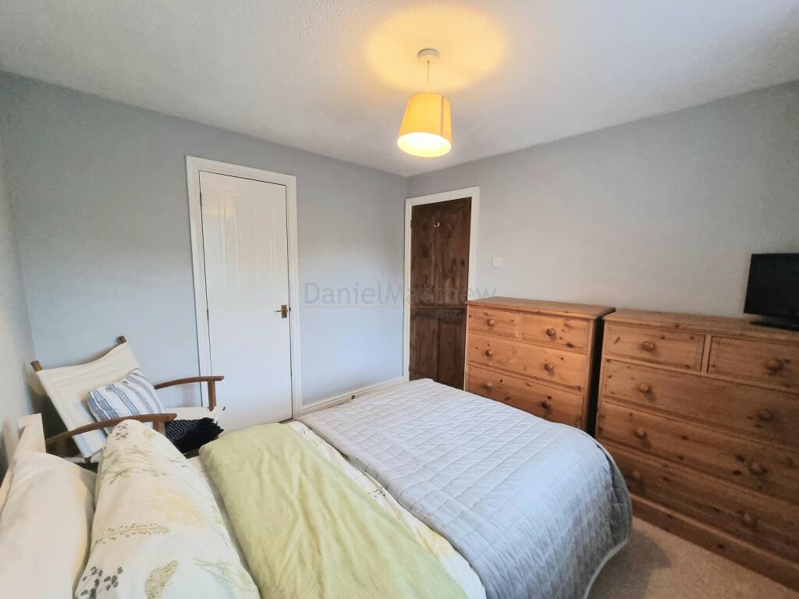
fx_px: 300
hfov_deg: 106.2
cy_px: 300
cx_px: 400
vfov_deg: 89.9
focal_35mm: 13
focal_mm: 2.2
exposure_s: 1/60.2
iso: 320
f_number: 2.2
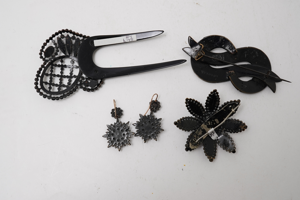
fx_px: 375
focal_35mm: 45
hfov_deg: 43.6
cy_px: 100
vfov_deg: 29.9
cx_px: 150
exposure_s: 1/125
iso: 320
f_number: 18
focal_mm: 30
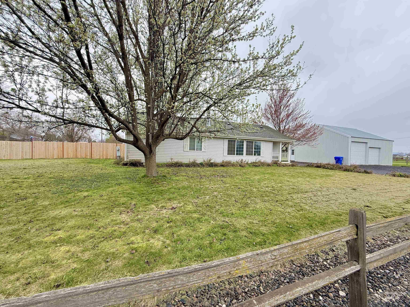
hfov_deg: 102.1
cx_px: 205
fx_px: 166
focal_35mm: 14
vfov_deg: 85.7
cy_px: 154
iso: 64
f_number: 2.2
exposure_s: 1/157
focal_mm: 2.22
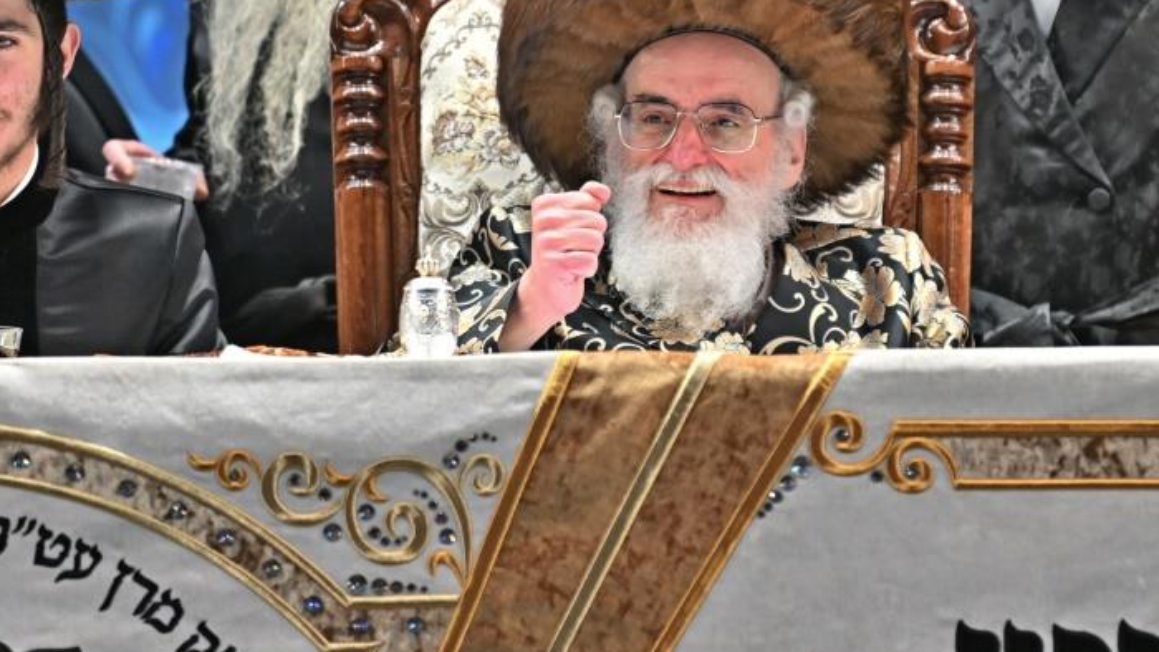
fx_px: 14139
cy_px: 153
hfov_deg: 4.7
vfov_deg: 2.6
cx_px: 685
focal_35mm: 460
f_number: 2.8
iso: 640
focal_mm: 200
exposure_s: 1/640
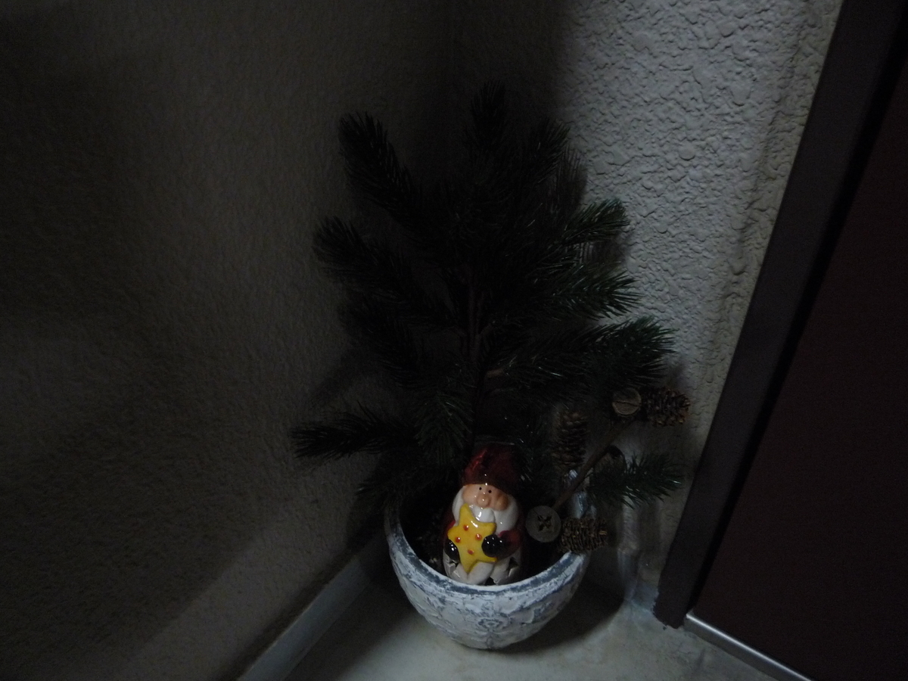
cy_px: 340
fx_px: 787
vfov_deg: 46.8
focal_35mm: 30
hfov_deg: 60.0
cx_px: 454
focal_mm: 5.2
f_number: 3.3
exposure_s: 1/8
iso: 400
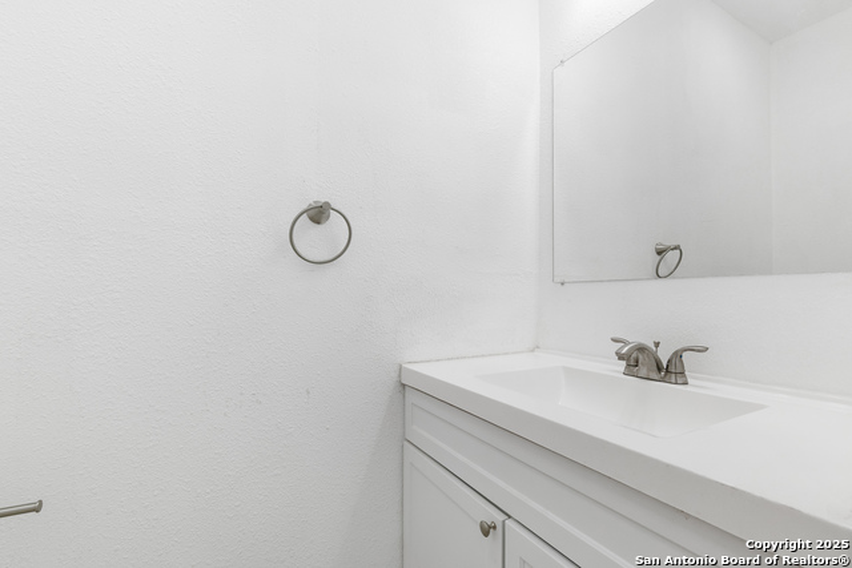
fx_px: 355
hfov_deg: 100.4
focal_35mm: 15
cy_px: 284
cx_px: 426
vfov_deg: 77.4
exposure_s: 1/160
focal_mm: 10
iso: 320
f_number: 6.3
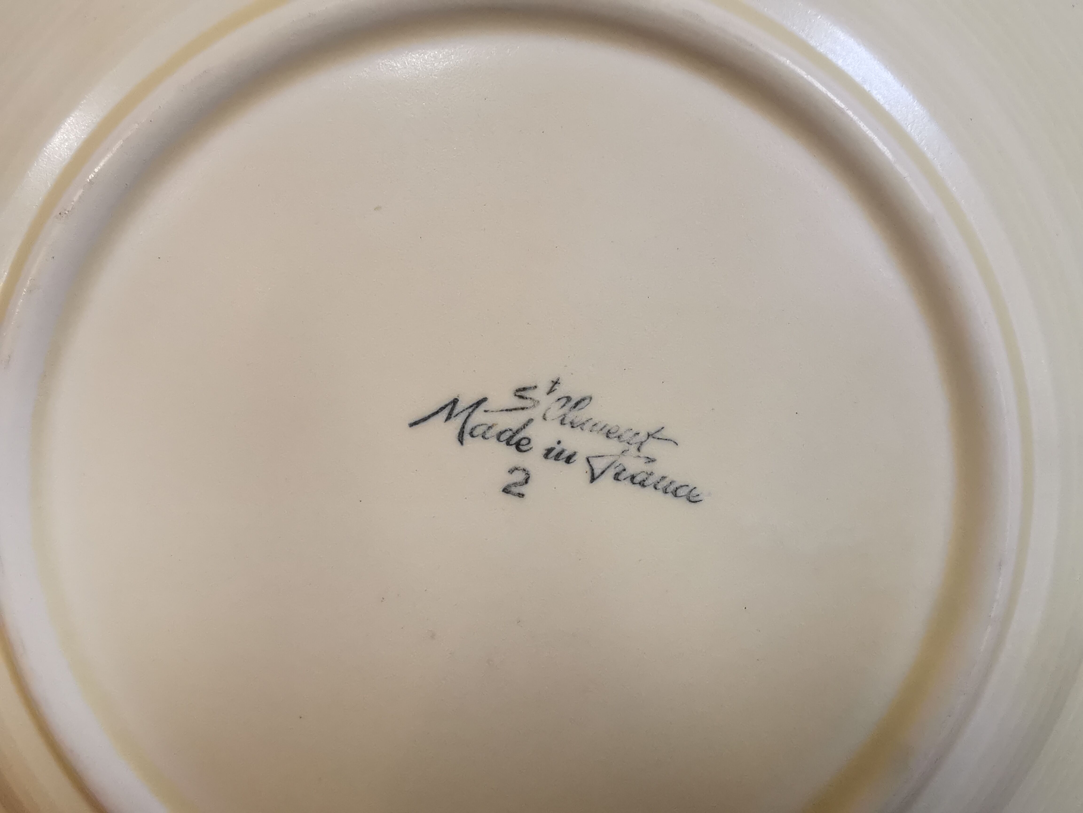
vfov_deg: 51.4
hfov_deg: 65.3
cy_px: 406
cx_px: 542
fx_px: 845
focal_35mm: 27
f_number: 2.2
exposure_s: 1/50
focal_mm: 2.26
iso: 160
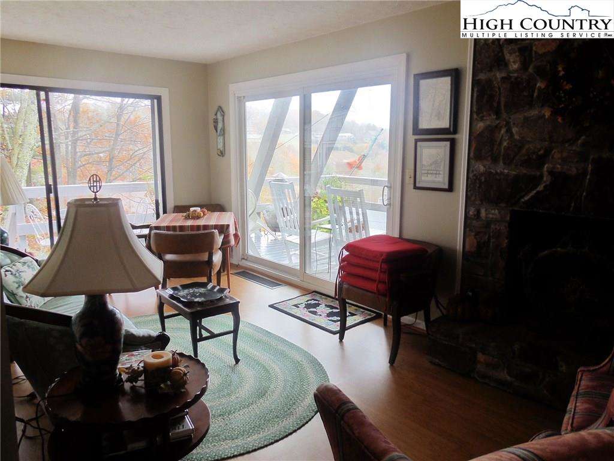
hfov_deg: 69.4
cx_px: 307
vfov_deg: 54.9
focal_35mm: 25
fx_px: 443
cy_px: 230
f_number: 3.1
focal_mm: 4.5
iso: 200
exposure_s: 1/30
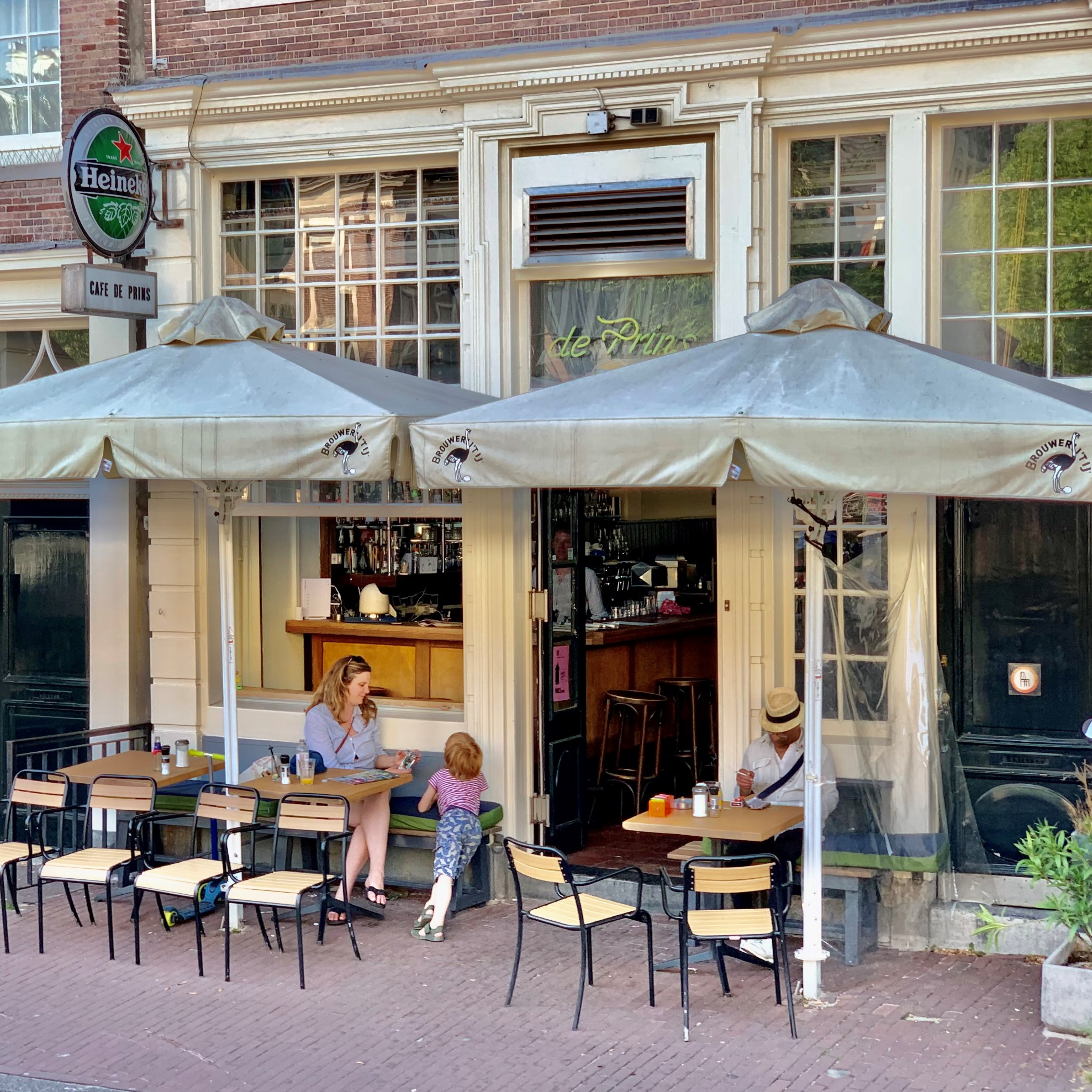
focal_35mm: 62
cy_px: 548
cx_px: 449
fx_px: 2213
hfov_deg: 27.7
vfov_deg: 27.7
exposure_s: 1/121
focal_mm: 6
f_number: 2.4
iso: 32
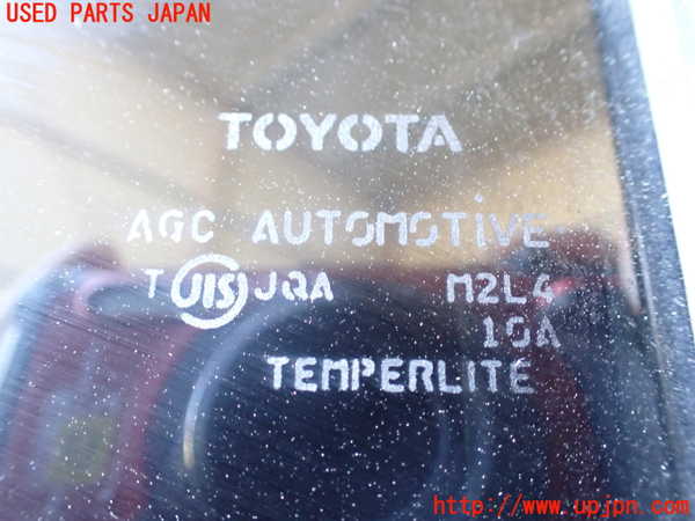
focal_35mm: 30
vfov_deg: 46.8
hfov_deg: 60.0
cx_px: 348
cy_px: 260
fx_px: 602
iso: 1000
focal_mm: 5.4
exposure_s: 1/30
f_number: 2.3
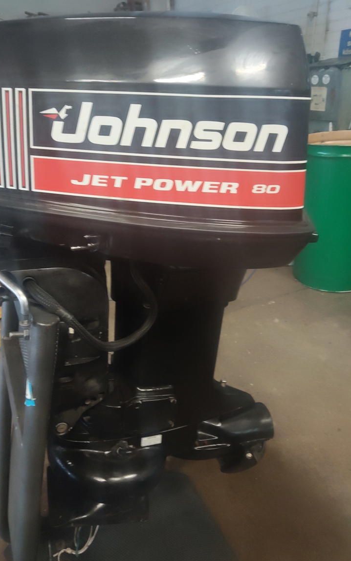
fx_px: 413
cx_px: 140
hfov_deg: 45.8
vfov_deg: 68.4
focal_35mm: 27
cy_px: 278
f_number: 1.8
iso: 1166
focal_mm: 4.15
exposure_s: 1/16.7
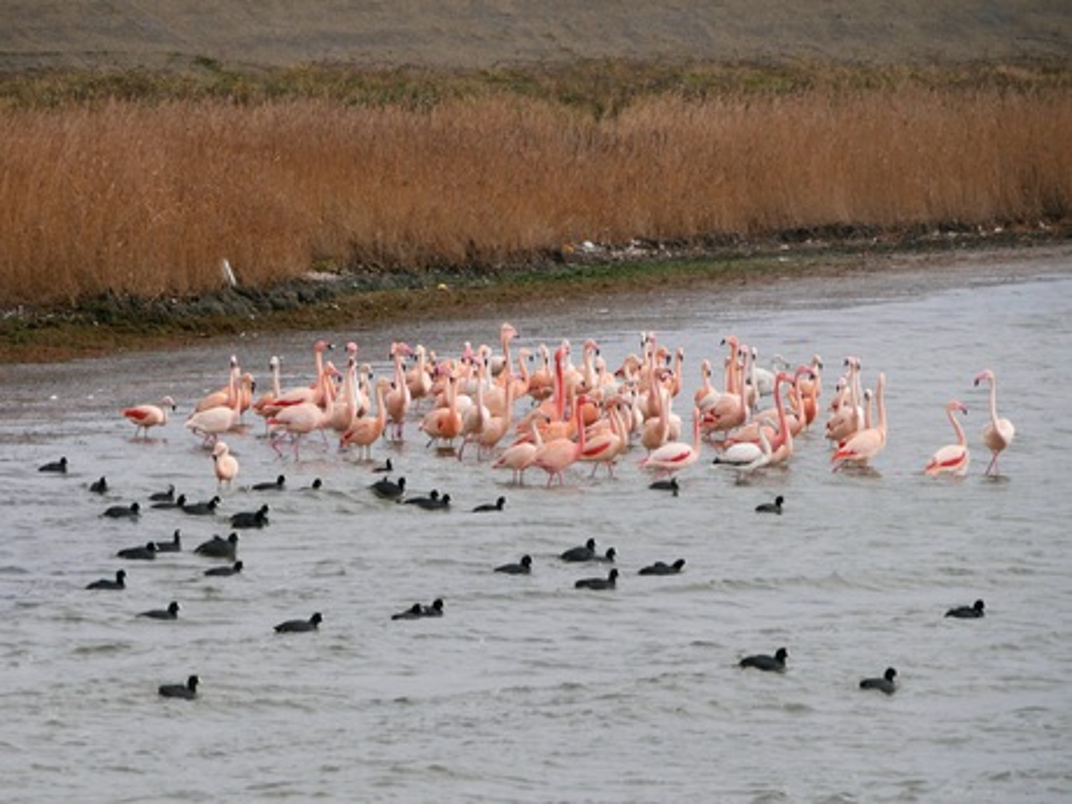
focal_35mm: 204
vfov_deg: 7.3
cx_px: 536
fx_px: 6318
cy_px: 402
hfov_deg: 9.7
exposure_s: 1/250
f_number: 5.4
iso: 250
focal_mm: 102
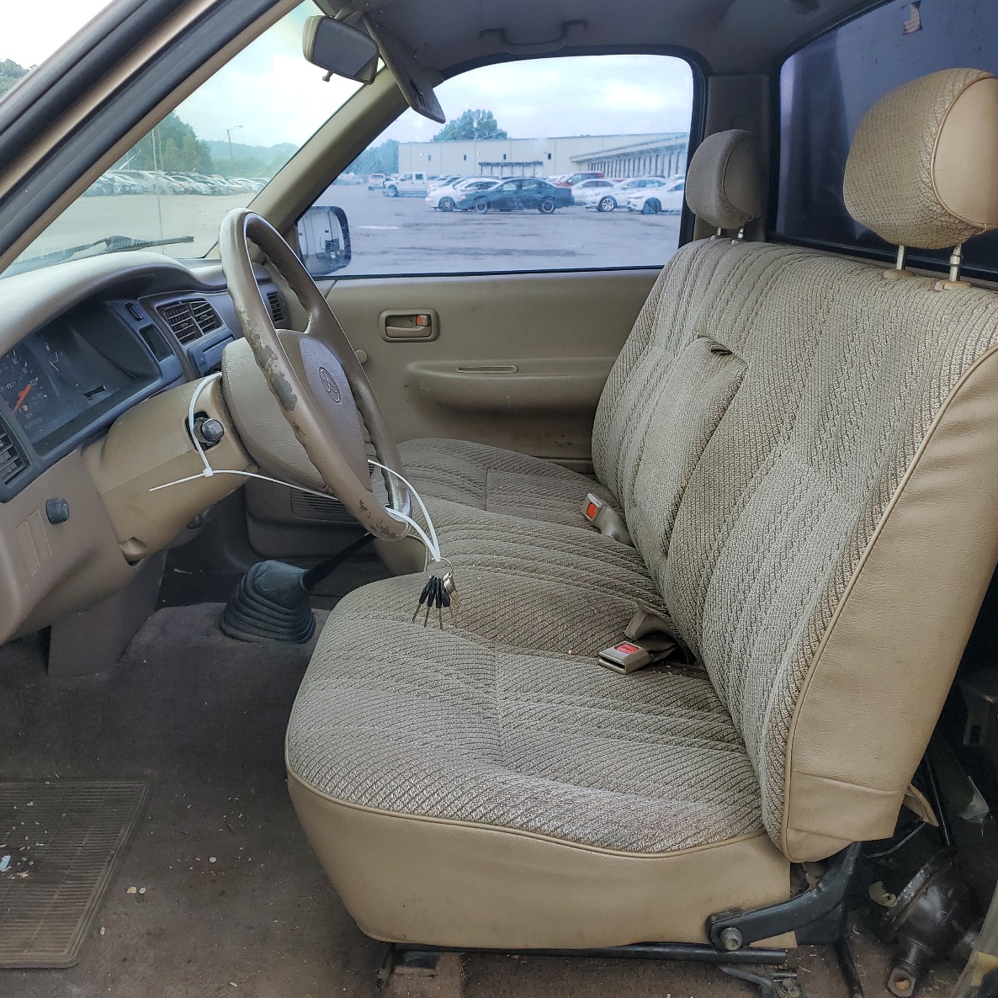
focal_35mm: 31
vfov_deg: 52.5
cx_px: 511
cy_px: 496
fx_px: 1011
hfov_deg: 52.5
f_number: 1.5
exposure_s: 1/588
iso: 50
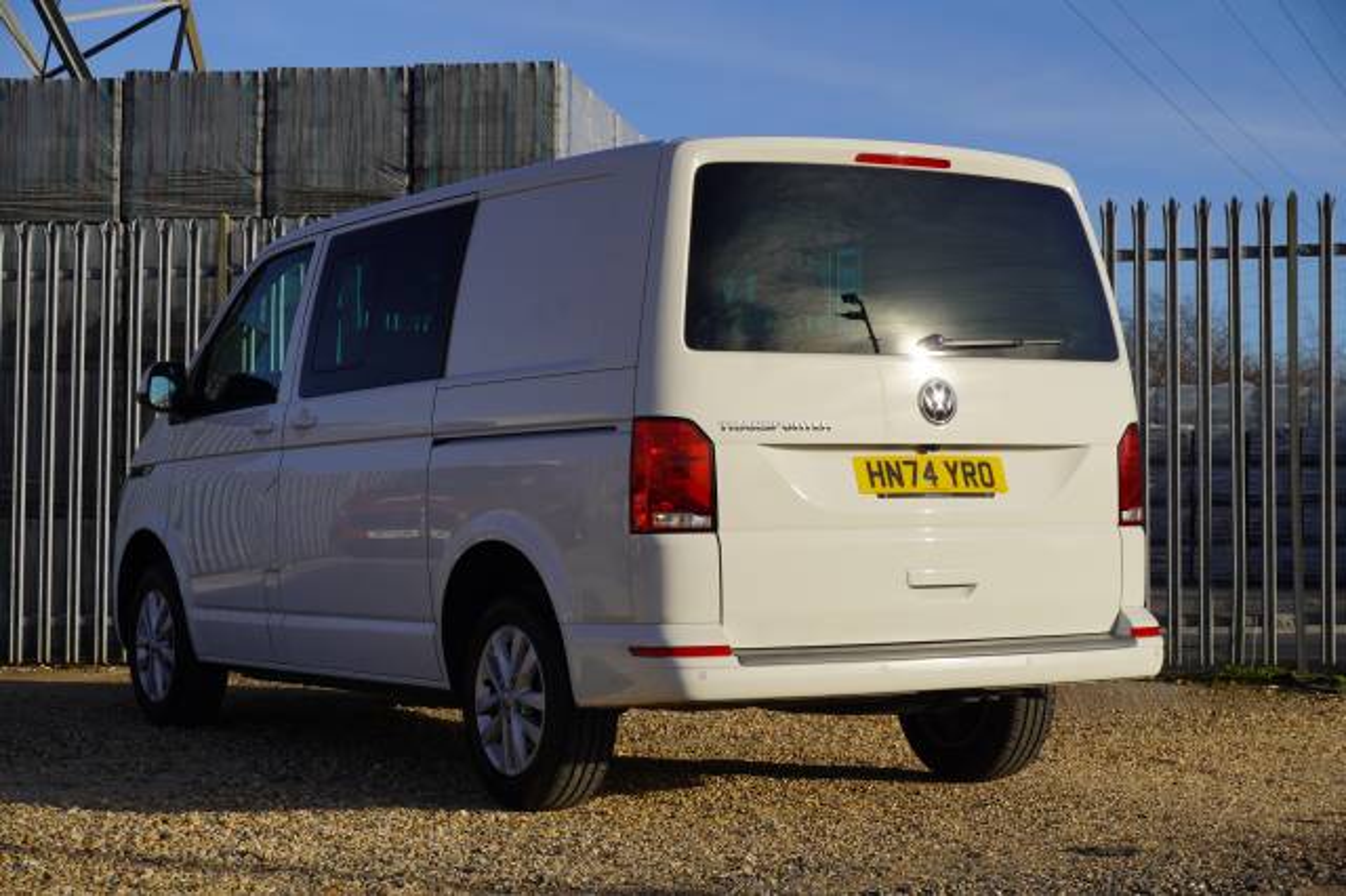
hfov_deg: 30.5
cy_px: 448
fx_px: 2466
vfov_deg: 20.6
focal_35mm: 66
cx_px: 673
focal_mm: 44
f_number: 11
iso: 100
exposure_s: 1/125
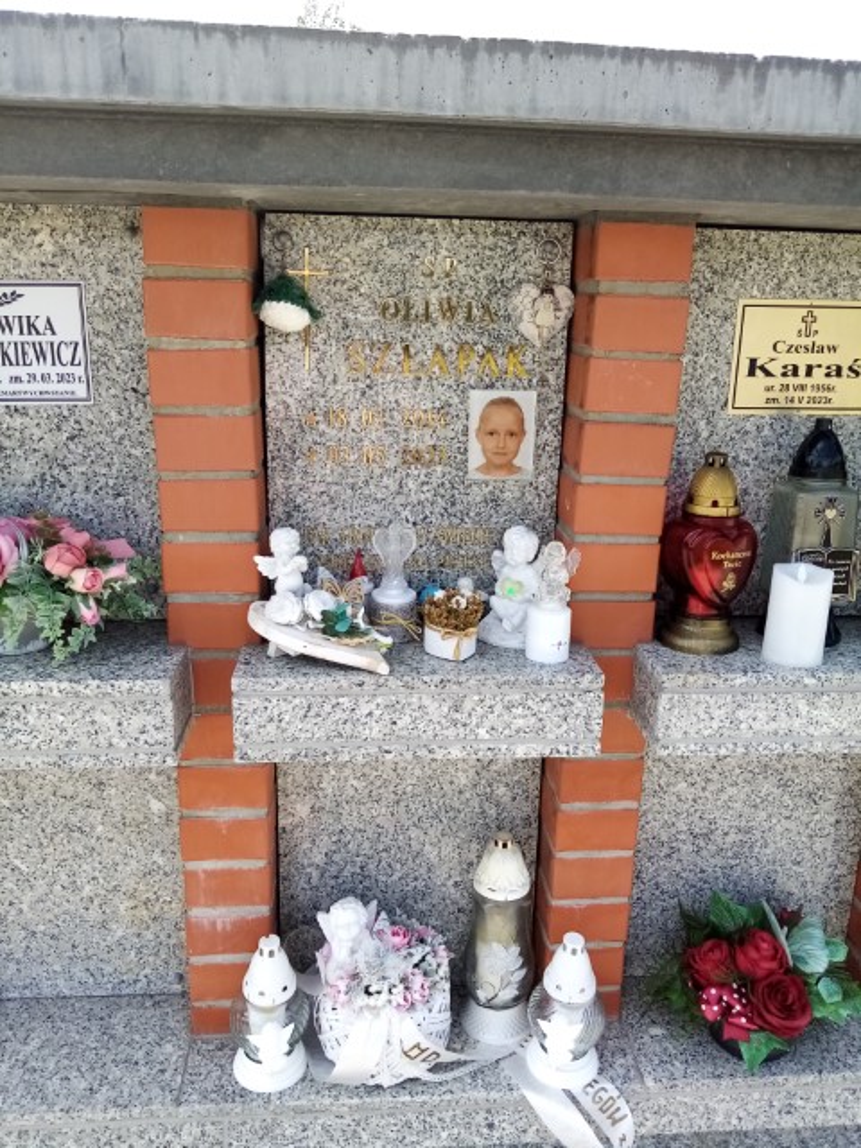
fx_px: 862
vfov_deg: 67.3
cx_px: 430
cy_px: 574
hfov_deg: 53.1
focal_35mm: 26
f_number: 1.8
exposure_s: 1/629
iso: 107
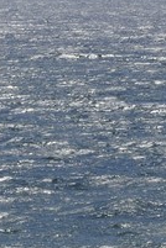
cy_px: 498
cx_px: 628
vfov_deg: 4.9
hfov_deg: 3.2
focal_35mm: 413
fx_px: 2856
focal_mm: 52
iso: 200
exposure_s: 1/200
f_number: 18
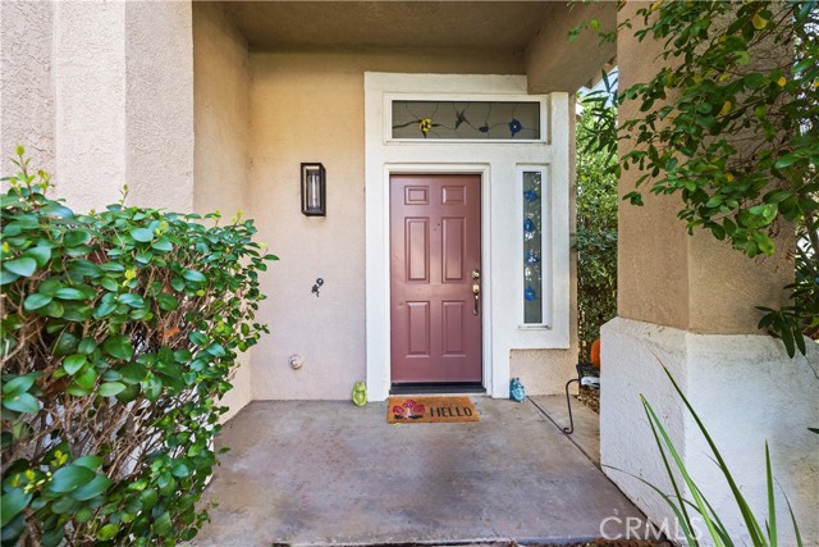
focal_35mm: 14
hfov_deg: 104.2
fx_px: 319
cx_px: 410
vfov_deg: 81.2
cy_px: 274
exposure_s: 1/8
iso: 125
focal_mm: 14
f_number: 8
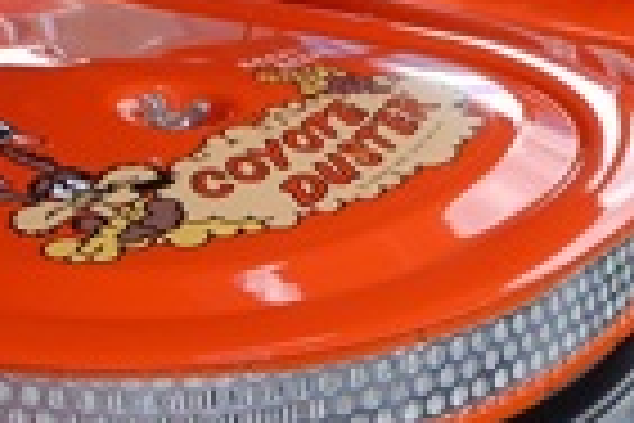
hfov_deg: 12.8
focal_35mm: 161
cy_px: 436
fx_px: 2835
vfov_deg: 8.5
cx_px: 247
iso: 200
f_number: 5.6
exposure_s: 1/125
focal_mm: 24
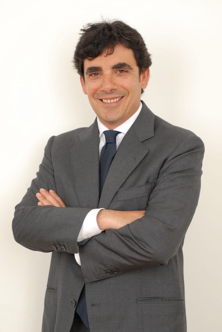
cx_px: 111
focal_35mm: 105
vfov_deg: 19.4
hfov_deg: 13.1
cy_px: 166
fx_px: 968
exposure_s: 1/80
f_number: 4
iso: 640
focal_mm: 70
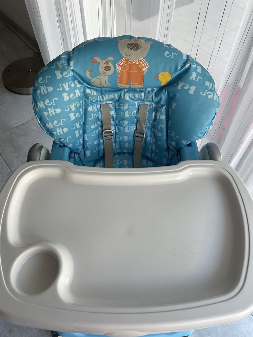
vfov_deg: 67.3
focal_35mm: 26
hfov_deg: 53.1
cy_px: 168
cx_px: 126
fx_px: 253
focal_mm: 4.2
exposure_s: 1/121
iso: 64
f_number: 1.6
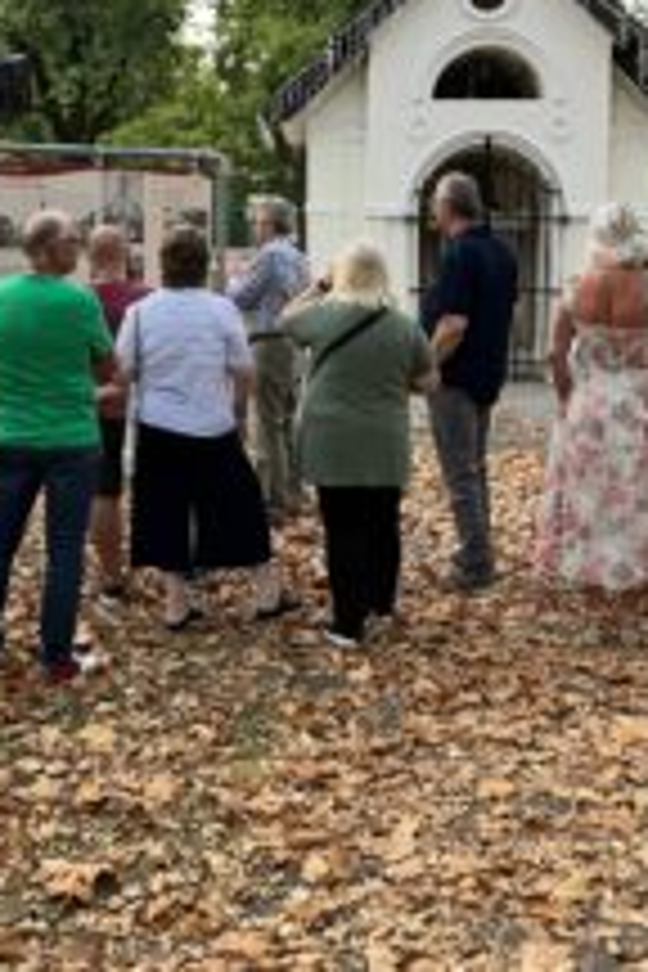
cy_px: 338
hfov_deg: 26.5
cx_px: 317
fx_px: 1377
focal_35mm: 51
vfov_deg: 38.5
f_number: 1.8
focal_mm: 3.99
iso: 80
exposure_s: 1/72
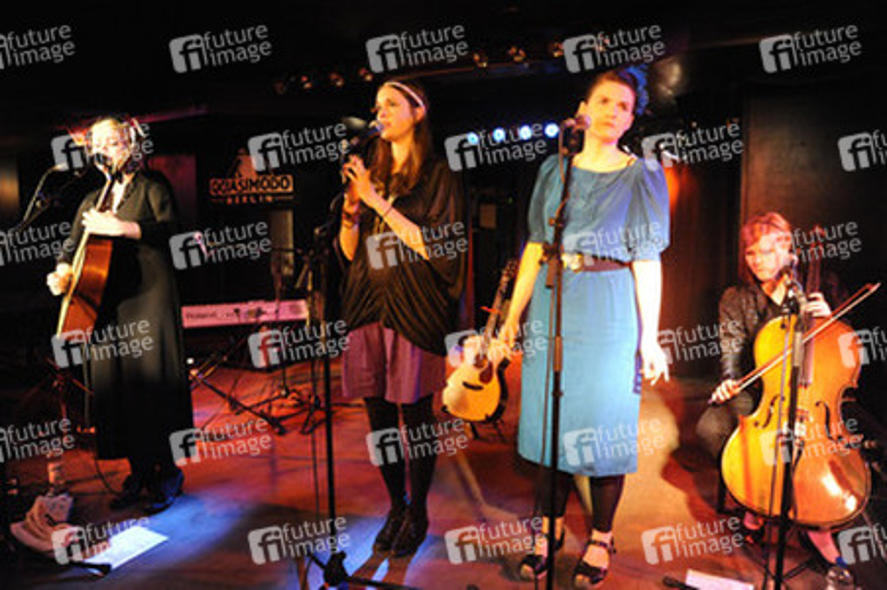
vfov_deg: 53.1
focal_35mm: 24
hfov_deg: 73.8
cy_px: 295
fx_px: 591
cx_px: 444
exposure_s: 1/50
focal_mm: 24
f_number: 5
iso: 6400
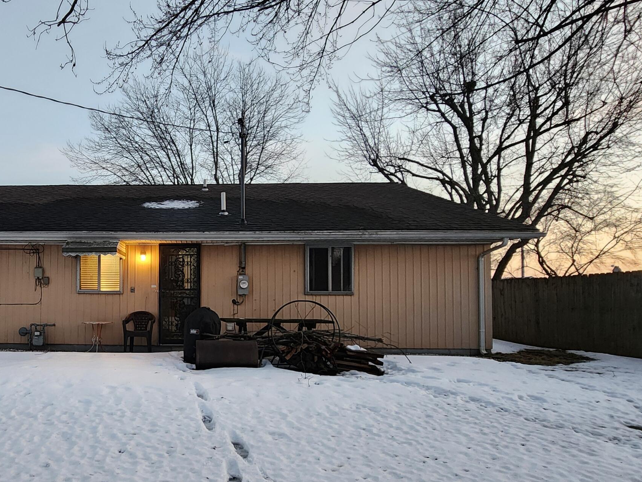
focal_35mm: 23
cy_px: 281
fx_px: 427
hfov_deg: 69.1
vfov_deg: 58.6
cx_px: 161
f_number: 2.2
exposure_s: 1/60
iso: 250
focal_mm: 2.2
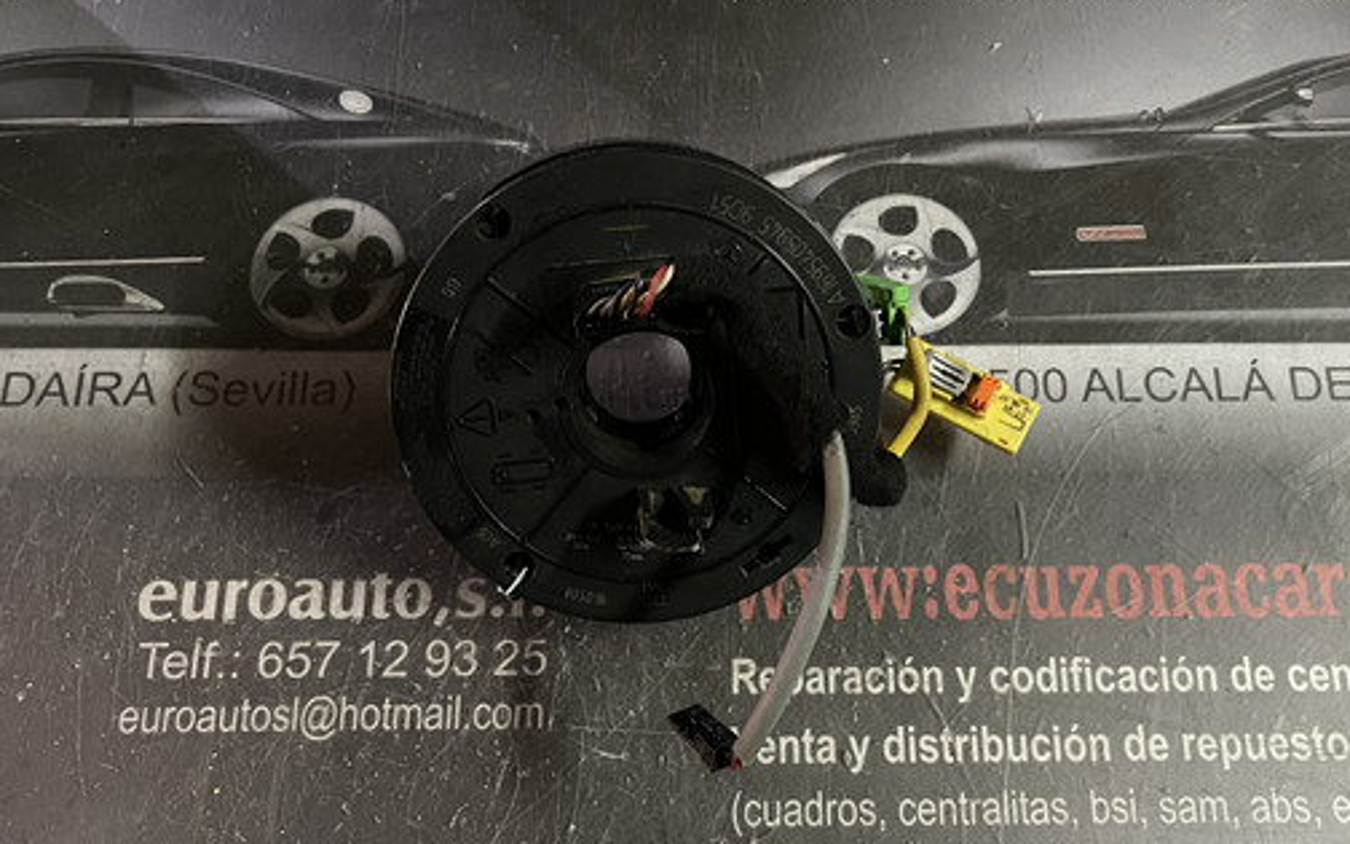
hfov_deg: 55.3
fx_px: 1288
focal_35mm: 35
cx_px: 723
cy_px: 437
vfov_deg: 36.3
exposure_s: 1/25
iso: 800
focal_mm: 5.1
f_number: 1.6
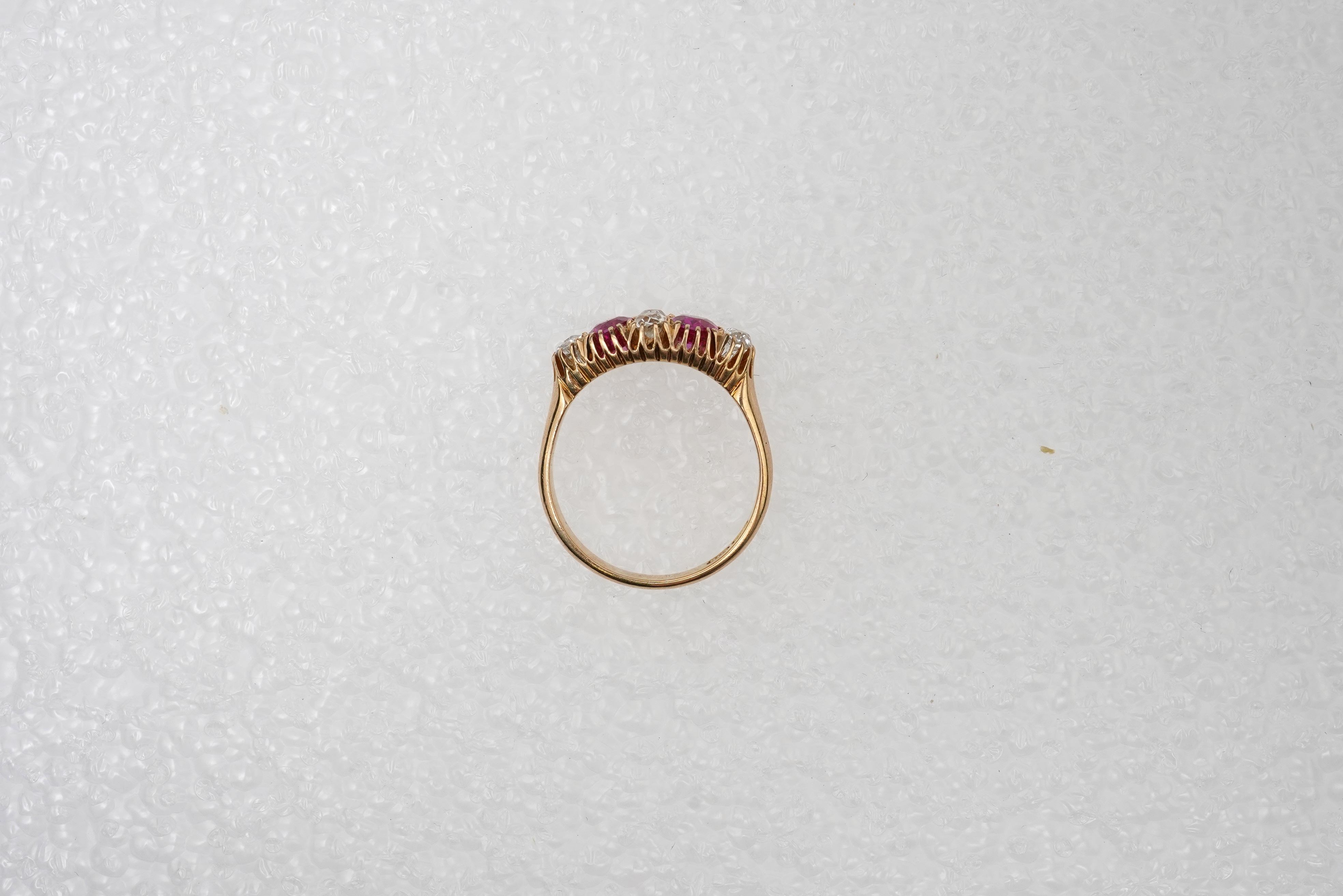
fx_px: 1679
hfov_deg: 43.6
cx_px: 672
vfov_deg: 29.9
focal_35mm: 45
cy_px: 448
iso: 400
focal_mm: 30
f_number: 22
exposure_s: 1/100
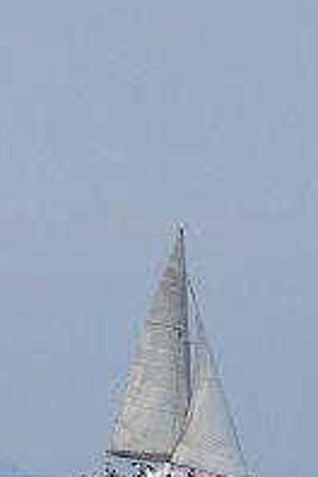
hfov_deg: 1.2
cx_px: -423
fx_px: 15495
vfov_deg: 1.8
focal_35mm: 1170
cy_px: 225
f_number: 5.6
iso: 400
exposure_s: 1/2500
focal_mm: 155
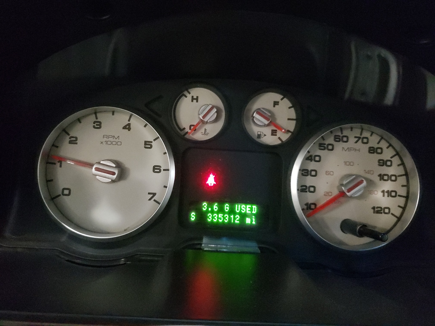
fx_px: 327
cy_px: 163
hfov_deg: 67.3
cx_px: 218
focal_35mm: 26
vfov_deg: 53.1
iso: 1063
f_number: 1.5
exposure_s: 1/24
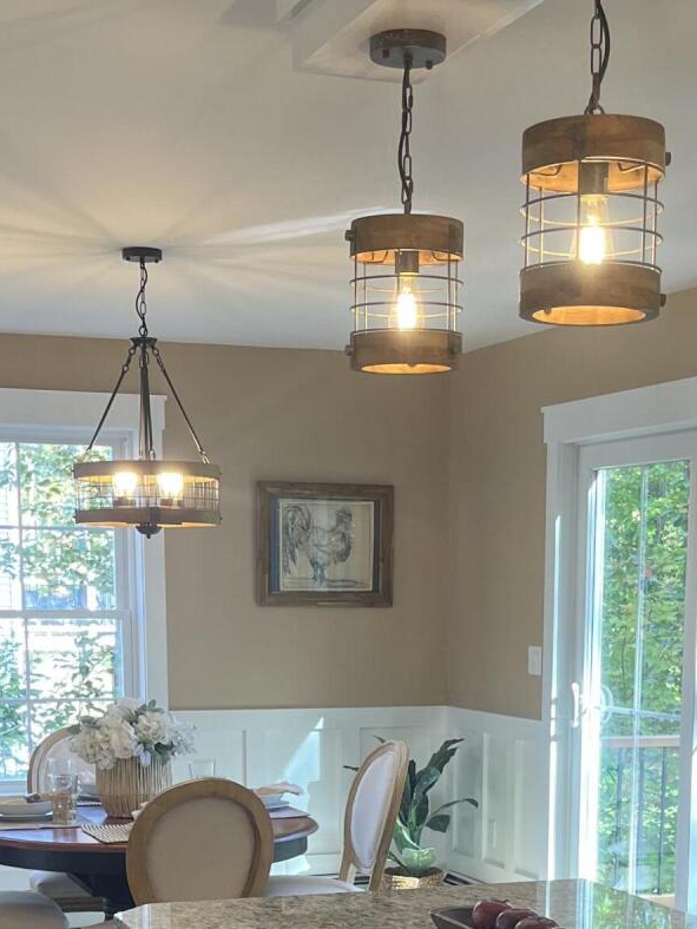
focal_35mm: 66
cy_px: 907
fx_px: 1772
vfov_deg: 27.8
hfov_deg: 22.3
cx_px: 371
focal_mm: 5.1
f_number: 1.6
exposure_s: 1/120
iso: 64
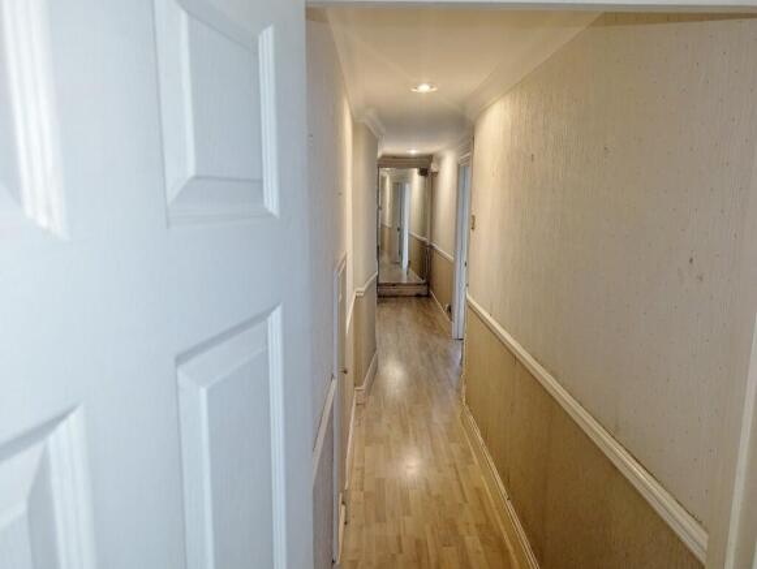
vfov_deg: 56.9
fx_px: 525
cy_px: 284
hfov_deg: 71.5
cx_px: 378
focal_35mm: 24
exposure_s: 1/50
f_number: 1.85
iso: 170
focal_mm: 6.81
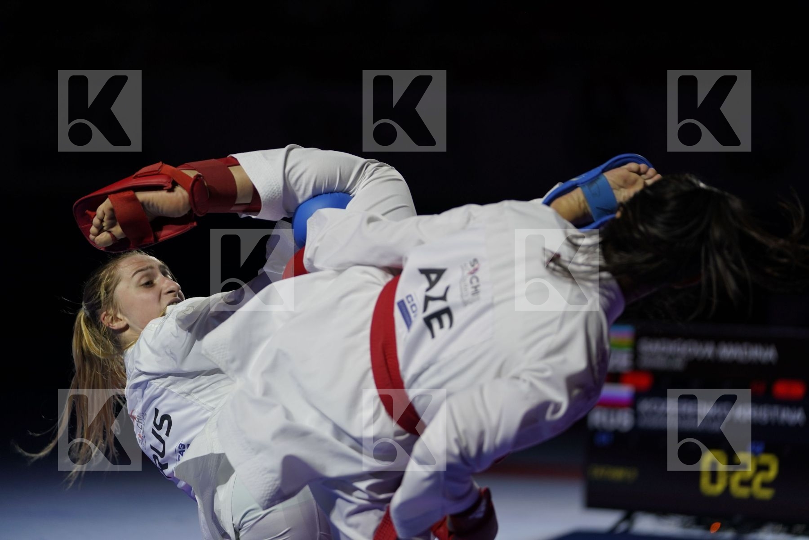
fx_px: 3281
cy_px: 270
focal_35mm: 146
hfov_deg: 14.1
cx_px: 404
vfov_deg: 9.4
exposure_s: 1/1000
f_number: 2.8
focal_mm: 146
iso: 640
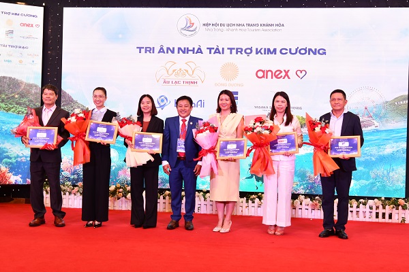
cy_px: 136
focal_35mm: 45
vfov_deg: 29.9
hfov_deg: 43.6
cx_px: 204
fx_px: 511
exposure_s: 1/50
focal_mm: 30
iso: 720
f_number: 8
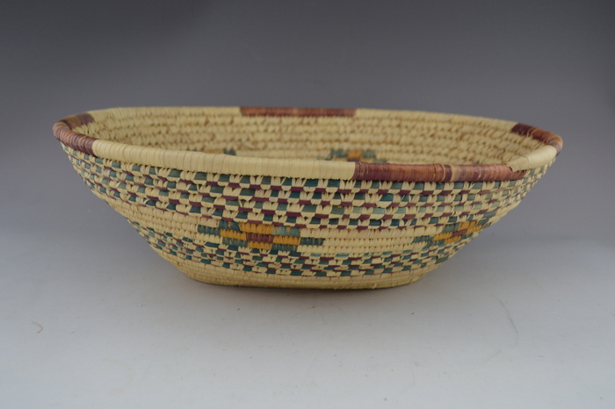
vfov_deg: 34.2
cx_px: 308
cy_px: 204
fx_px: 666
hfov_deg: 49.6
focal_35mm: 39
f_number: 5.6
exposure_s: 1/125
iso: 400
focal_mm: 26
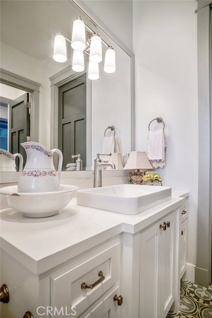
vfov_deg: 89.9
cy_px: 159
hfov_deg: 67.5
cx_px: 106
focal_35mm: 18
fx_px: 159
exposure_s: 1/25
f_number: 8
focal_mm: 18
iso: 125
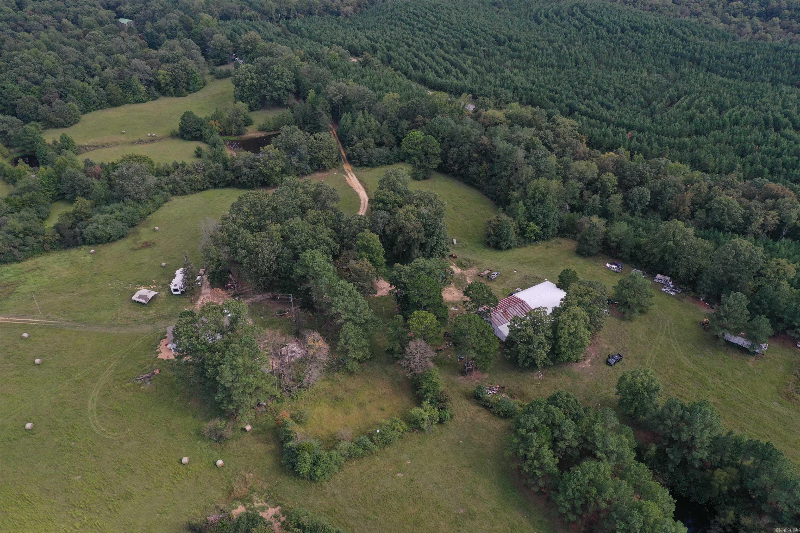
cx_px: 400
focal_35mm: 28
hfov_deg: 65.5
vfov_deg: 46.4
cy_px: 266
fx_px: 622
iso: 100
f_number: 5
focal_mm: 10.26
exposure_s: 1/200
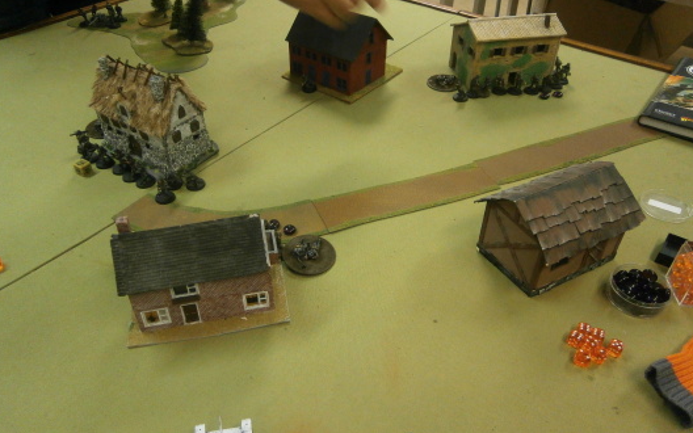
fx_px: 529
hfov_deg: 66.5
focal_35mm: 28
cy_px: 197
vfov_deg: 44.5
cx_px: 345
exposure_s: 1/60
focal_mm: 4.7
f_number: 2.8
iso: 400
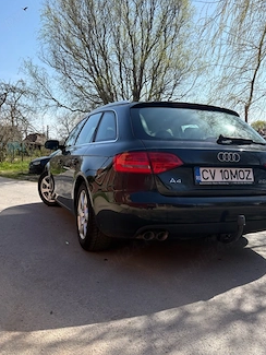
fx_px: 328
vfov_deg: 56.8
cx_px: 145
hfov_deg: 44.1
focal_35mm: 32
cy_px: 185
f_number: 1.6
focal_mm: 5.96
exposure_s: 1/2283
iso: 50
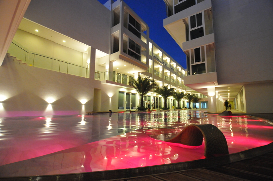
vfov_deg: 77.2
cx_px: 136
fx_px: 114
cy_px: 90
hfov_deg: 100.5
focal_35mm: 15
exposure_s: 1/30
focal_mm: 10
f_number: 3.5
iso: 3200
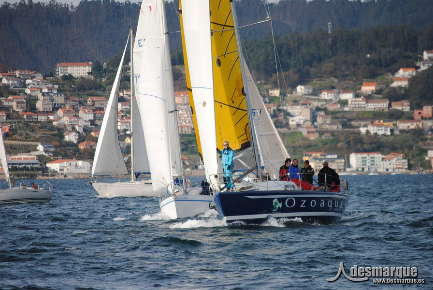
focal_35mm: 262
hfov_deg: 7.8
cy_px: 145
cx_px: 216
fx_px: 3161
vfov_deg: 5.3
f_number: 5.3
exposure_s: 1/1000
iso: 200
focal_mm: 175
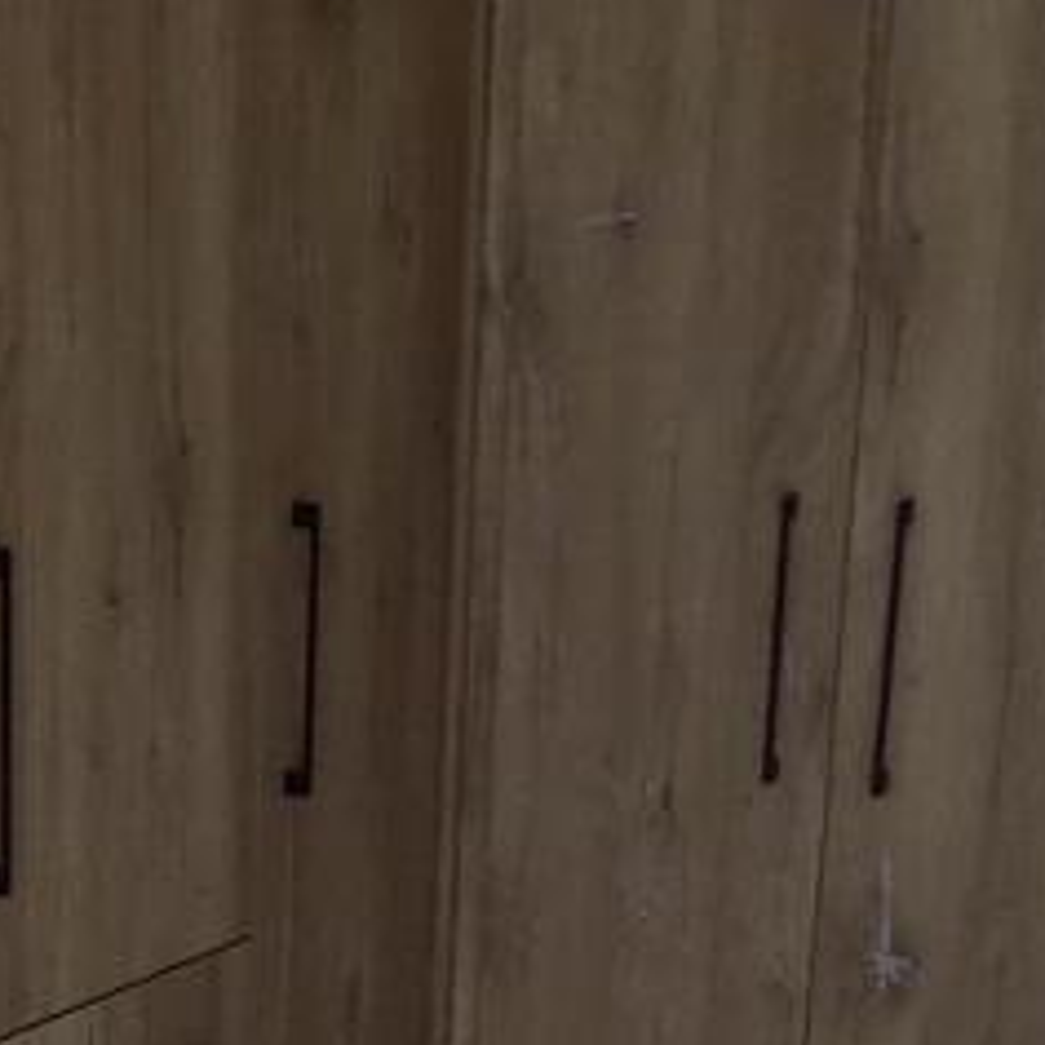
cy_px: 899
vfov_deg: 24.4
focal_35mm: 69
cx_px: -239
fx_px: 2357
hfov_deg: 22.8
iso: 360
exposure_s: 1/30
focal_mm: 4
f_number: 3.1
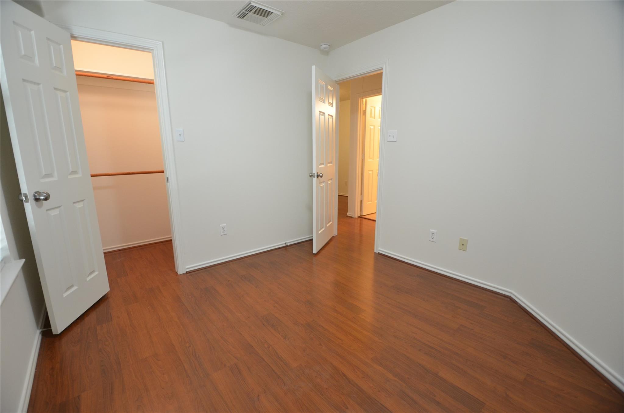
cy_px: 206
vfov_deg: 77.1
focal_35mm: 15
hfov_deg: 100.5
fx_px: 259
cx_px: 312
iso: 800
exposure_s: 1/30
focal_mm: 10
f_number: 3.5
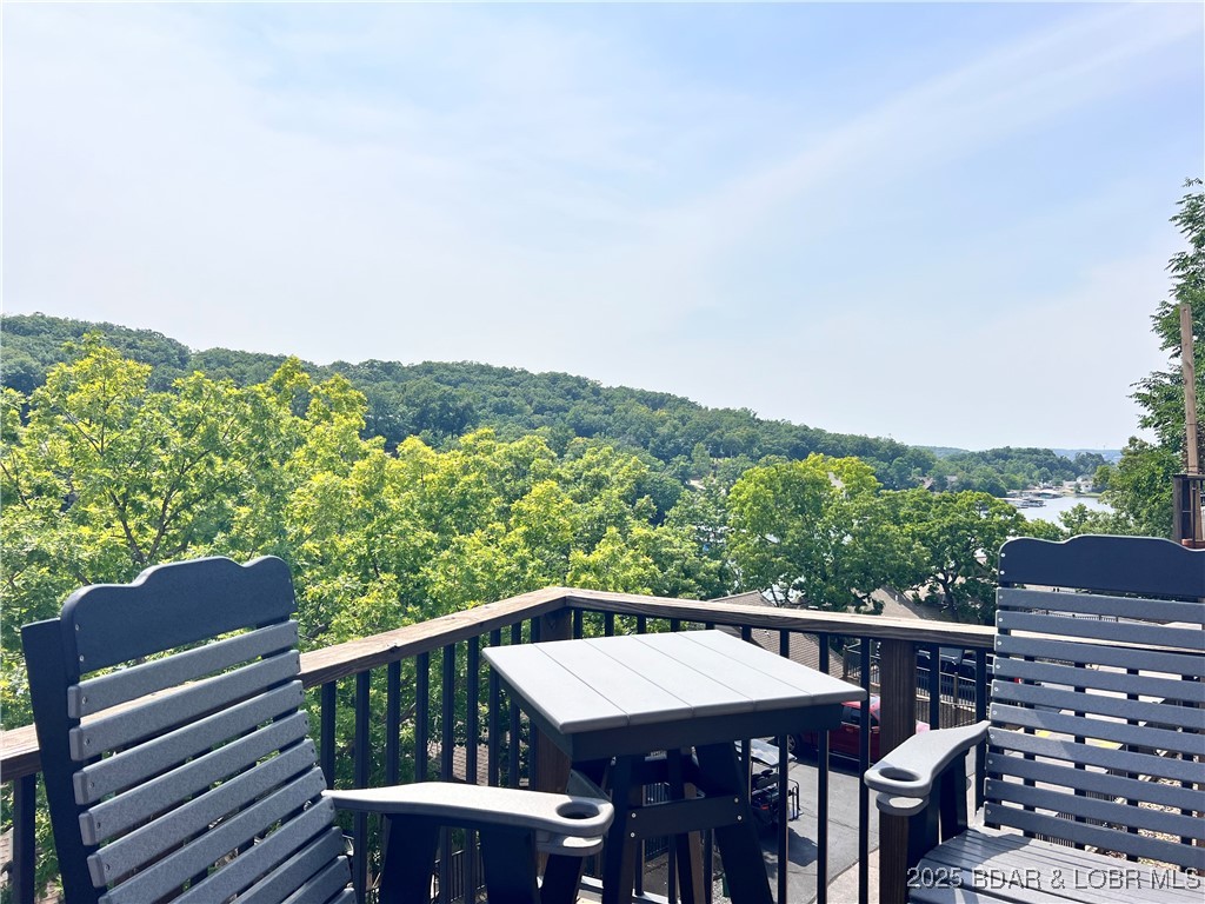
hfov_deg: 67.3
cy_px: 452
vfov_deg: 53.1
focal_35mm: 26
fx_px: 905
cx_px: 602
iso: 50
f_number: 1.5
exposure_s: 1/5587
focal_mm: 5.7
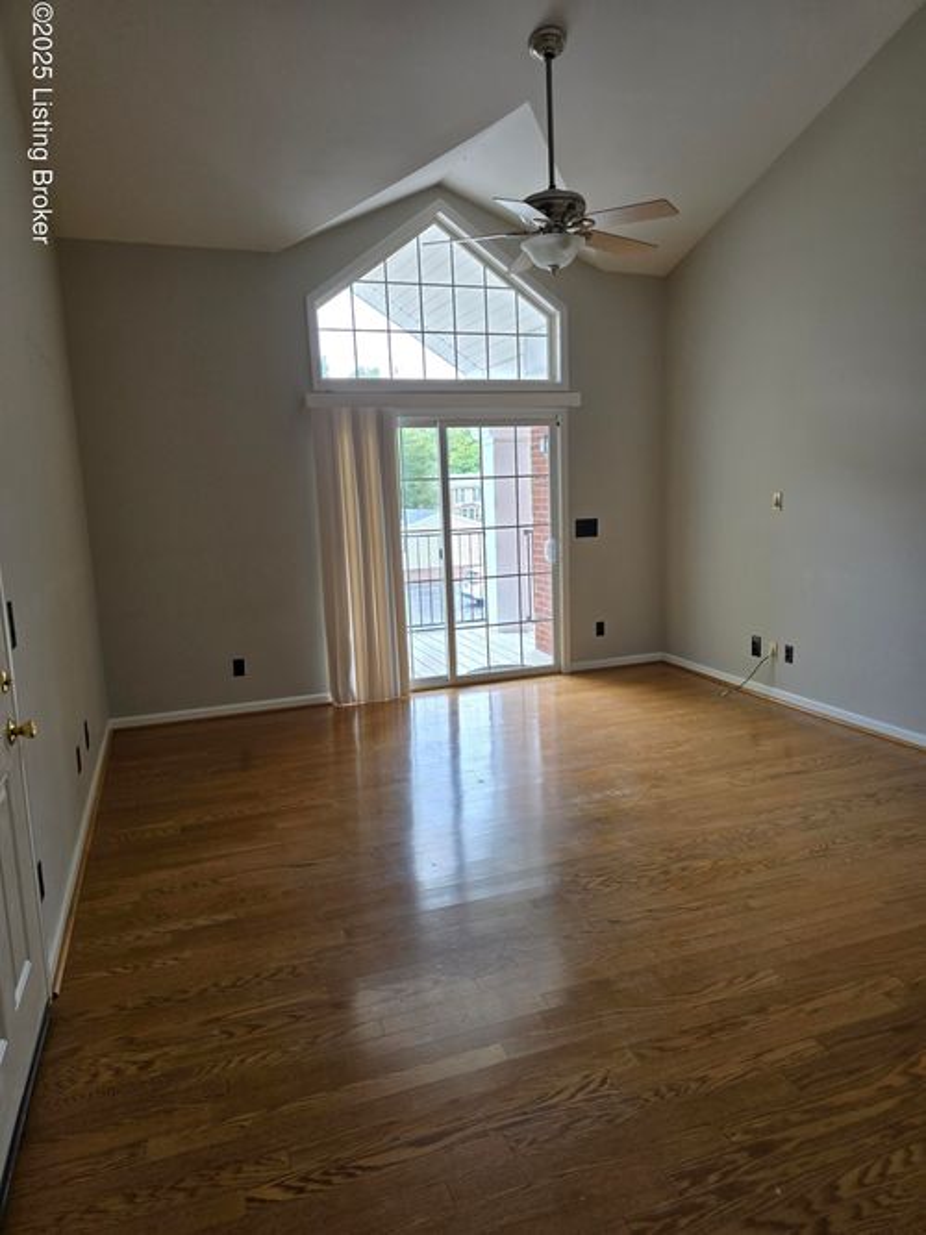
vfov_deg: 73.9
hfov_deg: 58.9
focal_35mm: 23
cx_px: 463
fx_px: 821
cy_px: 618
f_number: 1.7
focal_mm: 6.3
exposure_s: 1/180
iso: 80
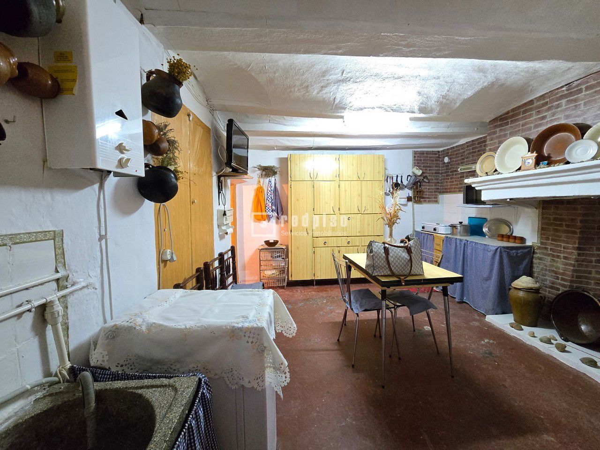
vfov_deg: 89.9
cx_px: 300
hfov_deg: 106.2
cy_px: 225
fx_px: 225
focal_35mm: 13
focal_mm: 2.2
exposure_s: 1/33.3
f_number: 2.2
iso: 1250
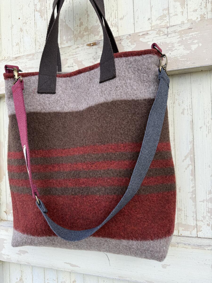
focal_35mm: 24
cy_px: 142
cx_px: 106
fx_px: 196
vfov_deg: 71.6
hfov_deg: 56.8
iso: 80
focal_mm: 6.76
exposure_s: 1/547
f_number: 1.78
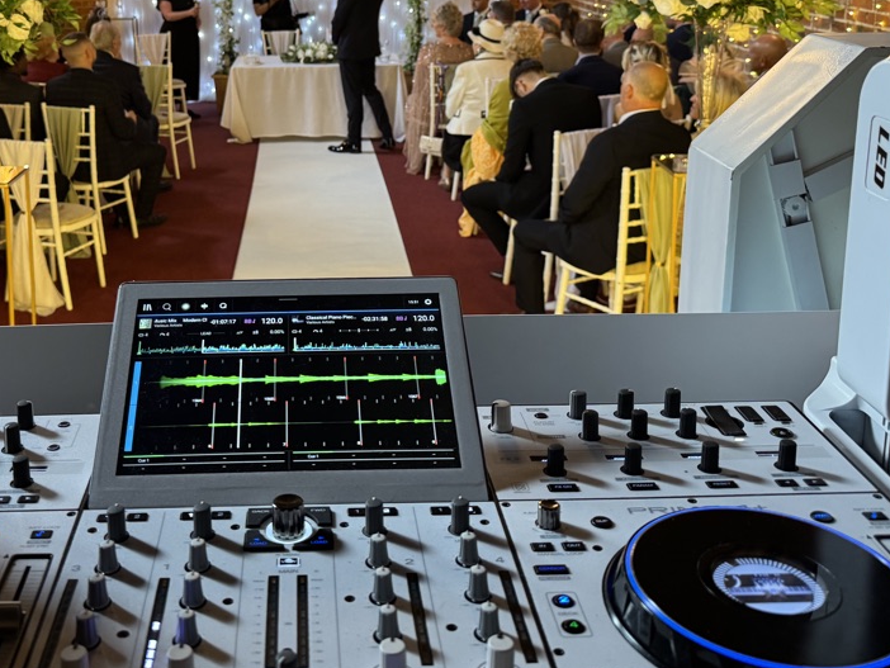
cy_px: 158
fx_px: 1054
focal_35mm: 41
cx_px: 306
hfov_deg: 45.2
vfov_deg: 34.3
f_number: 1.78
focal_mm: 6.76
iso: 250
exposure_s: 1/50
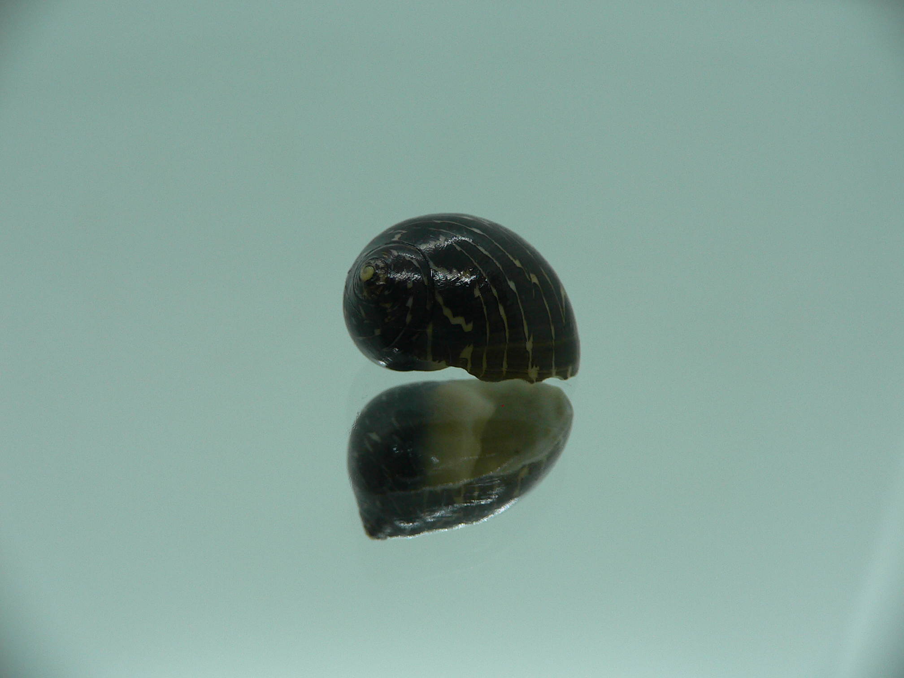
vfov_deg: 40.7
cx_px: 452
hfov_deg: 52.6
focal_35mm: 35
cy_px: 339
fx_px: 914
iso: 80
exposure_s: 1/80
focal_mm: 4.6
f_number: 2.8
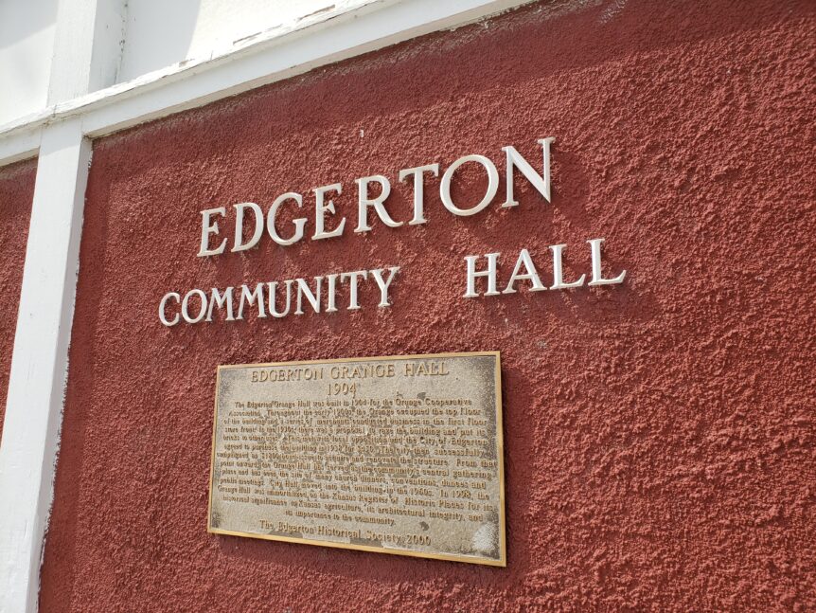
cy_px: 306
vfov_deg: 53.1
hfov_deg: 67.3
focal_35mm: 26
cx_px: 408
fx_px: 613
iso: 50
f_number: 2.4
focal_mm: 4.3
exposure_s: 1/1458
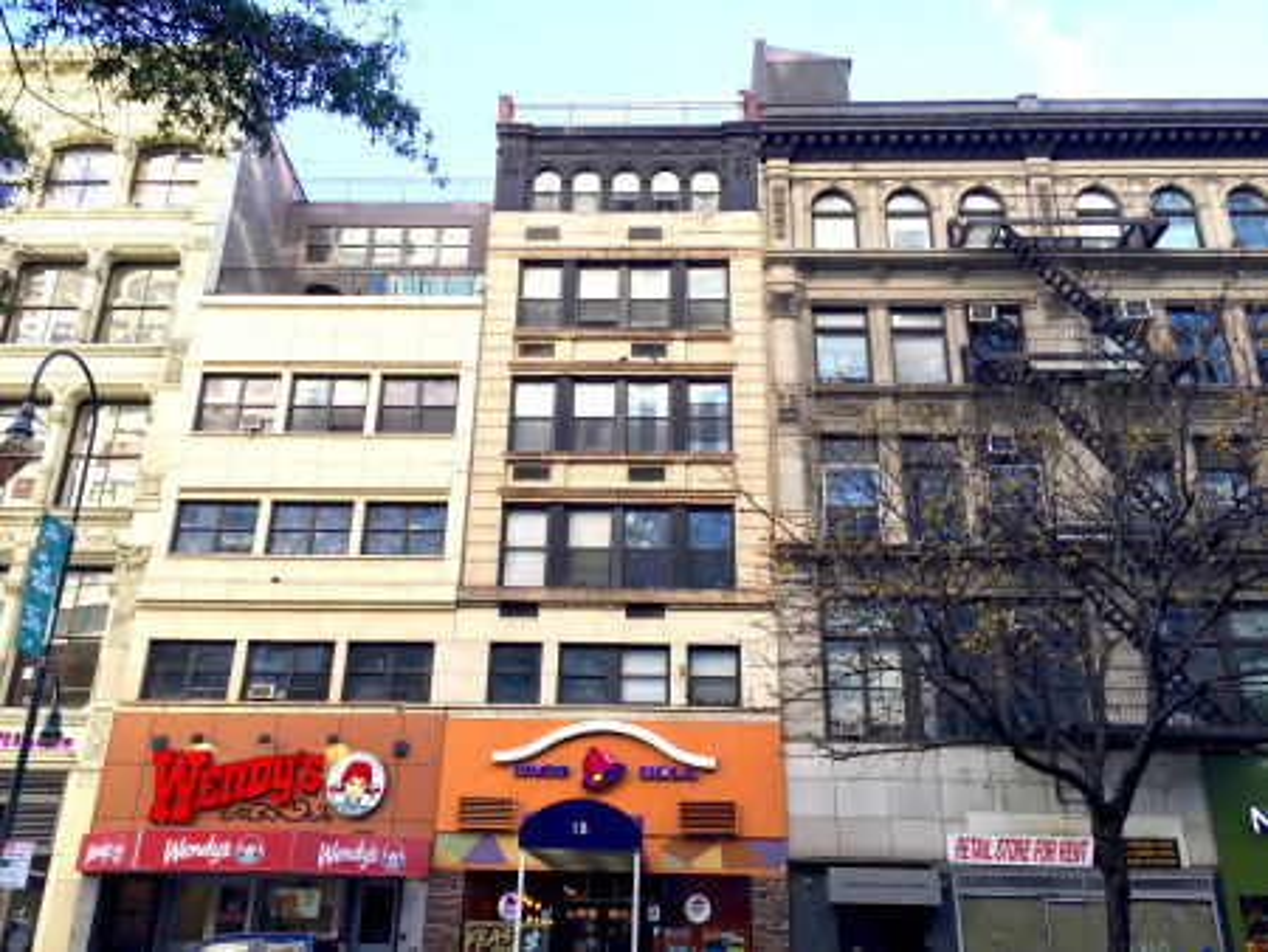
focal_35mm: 29
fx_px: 1063
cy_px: 476
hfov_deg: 61.6
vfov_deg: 48.3
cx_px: 634
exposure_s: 1/152
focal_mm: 4.15
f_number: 2.2
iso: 25
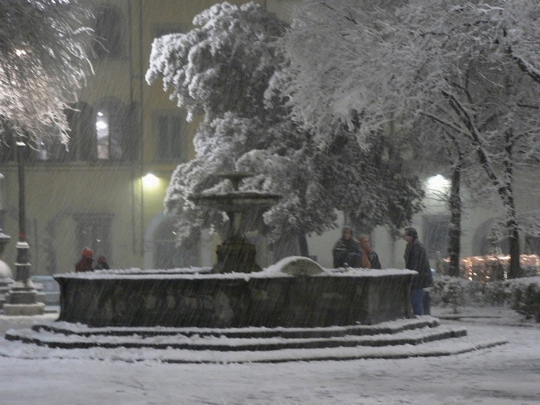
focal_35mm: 99
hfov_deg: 19.8
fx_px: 1545
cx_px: 270
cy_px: 202
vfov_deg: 15.0
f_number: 3.2
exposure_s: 1/4
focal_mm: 16.5
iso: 200
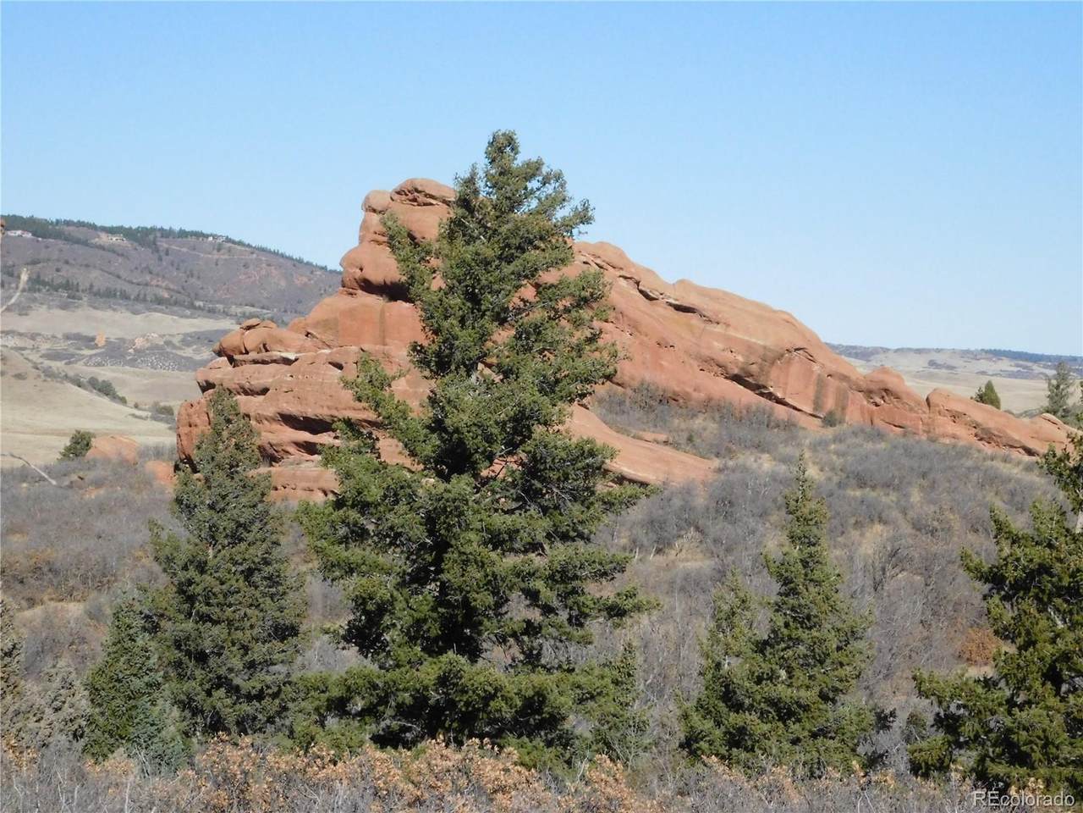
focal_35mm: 99
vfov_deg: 14.9
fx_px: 3097
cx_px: 542
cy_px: 406
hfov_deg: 19.8
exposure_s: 1/1250
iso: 800
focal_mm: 17.6
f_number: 9.2
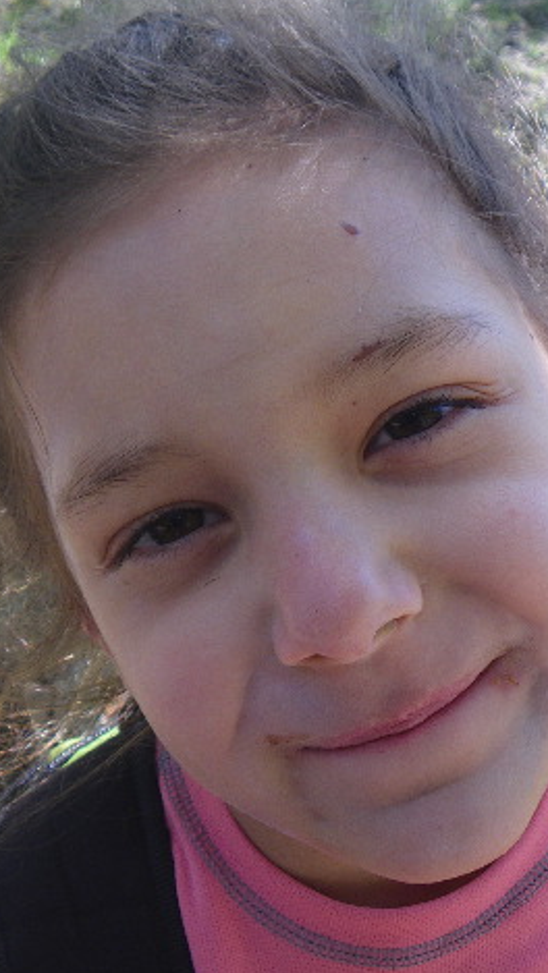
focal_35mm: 52
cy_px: 461
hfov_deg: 23.0
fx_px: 1343
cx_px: 222
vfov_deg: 39.8
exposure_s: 1/160
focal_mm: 5
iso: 50
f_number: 3.5
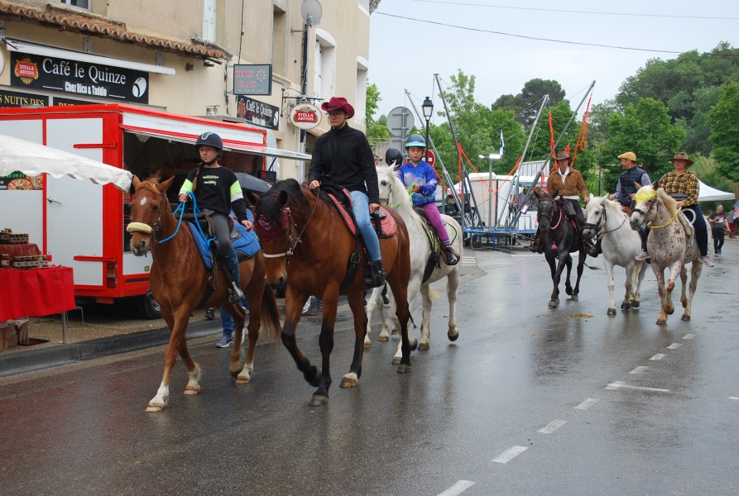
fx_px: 1080
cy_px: 248
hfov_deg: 37.8
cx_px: 370
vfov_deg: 25.9
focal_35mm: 52
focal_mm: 35
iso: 125
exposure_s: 1/125
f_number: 5.6
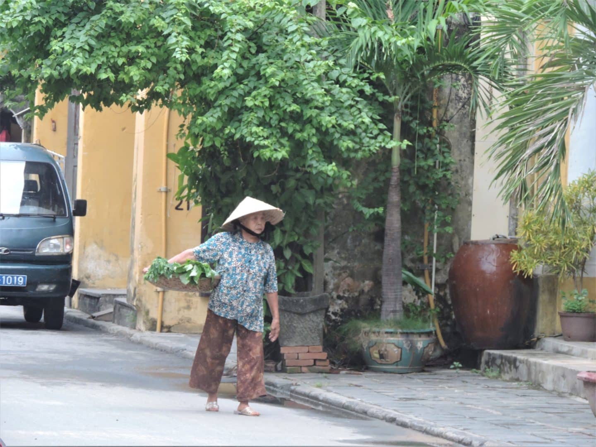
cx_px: 298
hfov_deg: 7.9
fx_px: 4304
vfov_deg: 5.9
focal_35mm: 250
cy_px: 224
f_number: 4.7
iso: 400
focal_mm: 44.5
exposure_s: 1/200
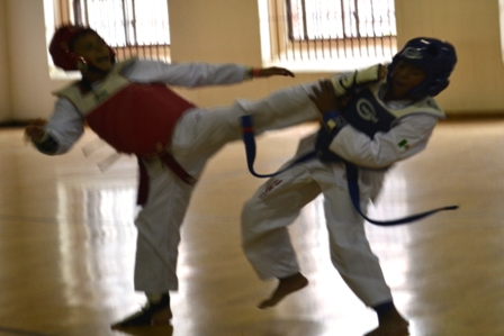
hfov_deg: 24.6
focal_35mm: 82
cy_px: 168
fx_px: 1155
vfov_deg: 16.6
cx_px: 252
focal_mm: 55
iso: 400
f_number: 5.6
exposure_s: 1/60
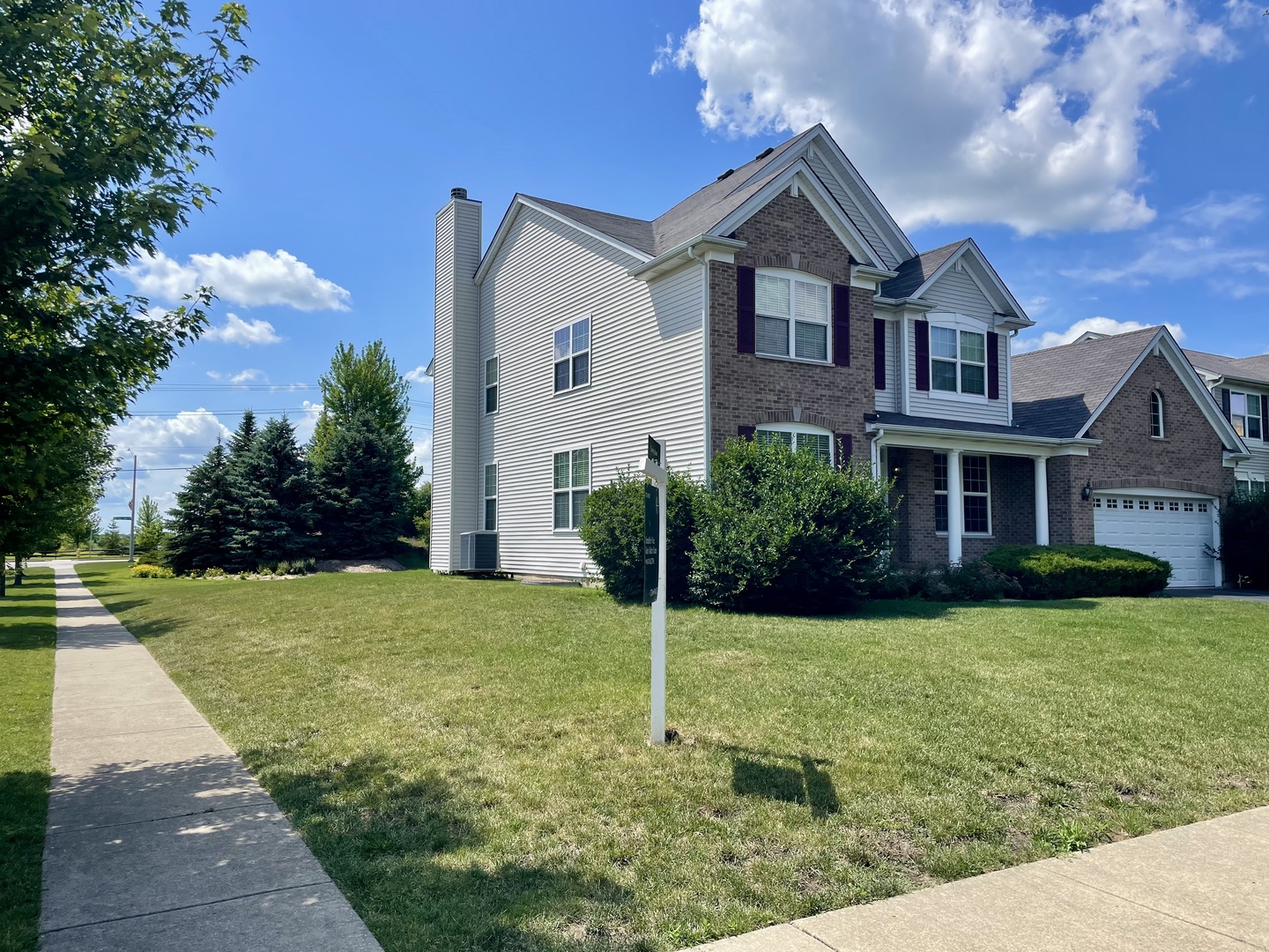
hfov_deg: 67.3
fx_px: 953
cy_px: 476
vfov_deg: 53.1
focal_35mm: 26
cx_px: 634
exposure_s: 1/3610
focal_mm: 4.2
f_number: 1.6
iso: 32
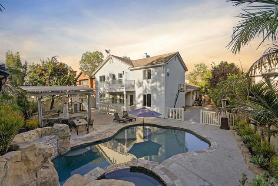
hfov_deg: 96.7
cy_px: 93
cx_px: 139
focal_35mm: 16
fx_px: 124
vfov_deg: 73.9
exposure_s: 1/125
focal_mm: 16
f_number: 10
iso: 160
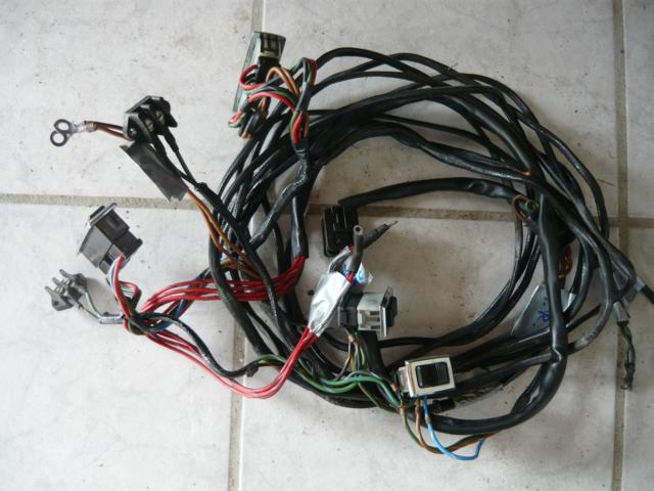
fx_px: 623
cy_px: 246
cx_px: 327
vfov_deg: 42.9
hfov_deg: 55.4
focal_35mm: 33
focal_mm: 5.5
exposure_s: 1/30
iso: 125
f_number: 2.8
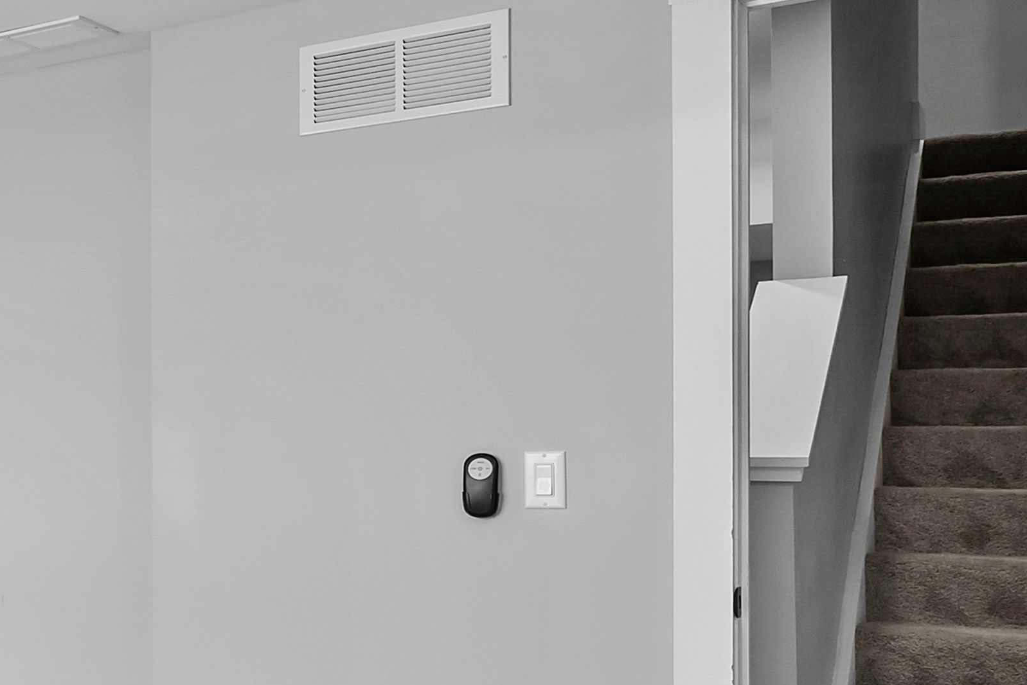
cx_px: -454
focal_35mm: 53
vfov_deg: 25.3
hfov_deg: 27.7
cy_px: 473
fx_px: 1512
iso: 400
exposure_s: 1/10
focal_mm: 14
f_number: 8
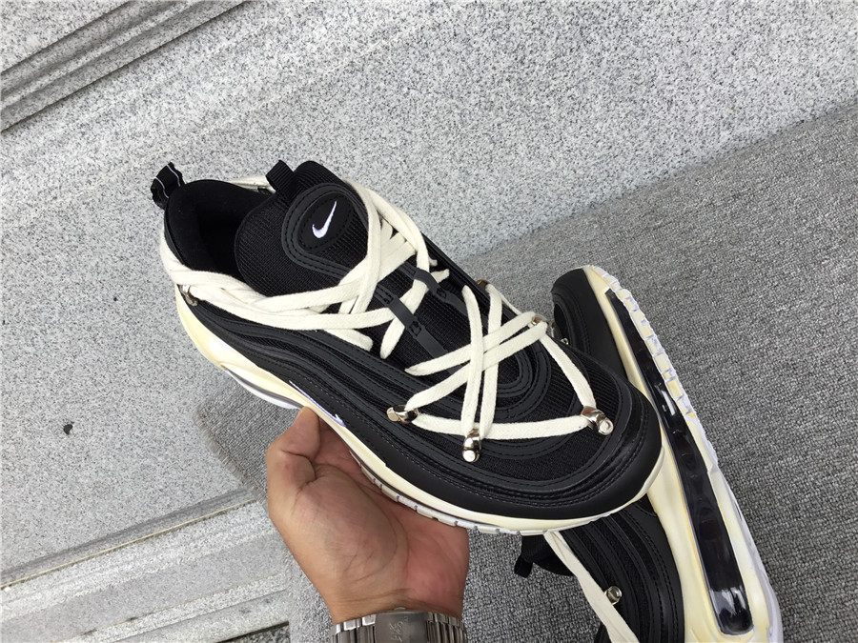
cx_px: 429
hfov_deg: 58.4
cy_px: 322
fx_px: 768
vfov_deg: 45.4
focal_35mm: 31
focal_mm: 3.3
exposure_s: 1/140
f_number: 2.4
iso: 25
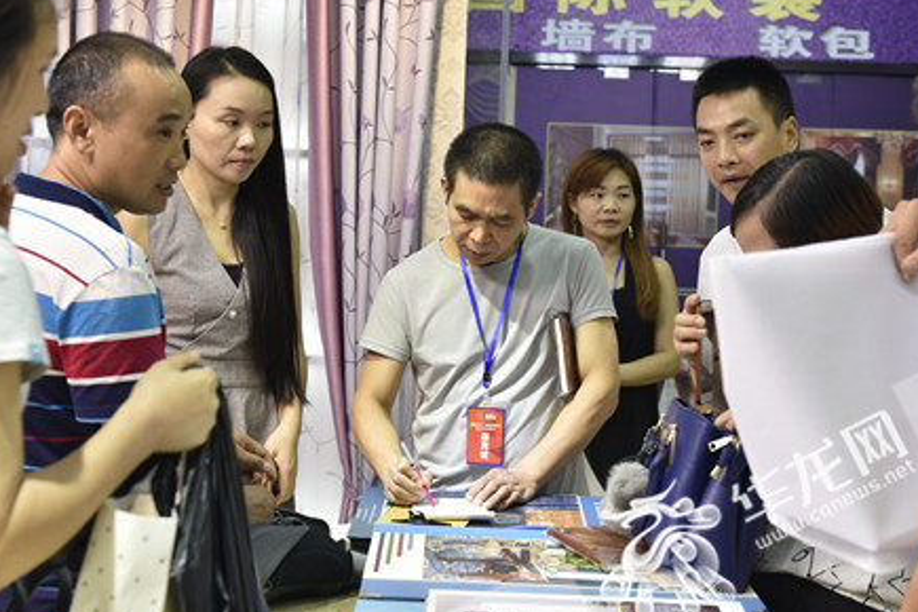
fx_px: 1632
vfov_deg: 21.2
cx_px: 407
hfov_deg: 31.4
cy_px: 240
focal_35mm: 64
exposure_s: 1/80
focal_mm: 48
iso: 800
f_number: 4.5
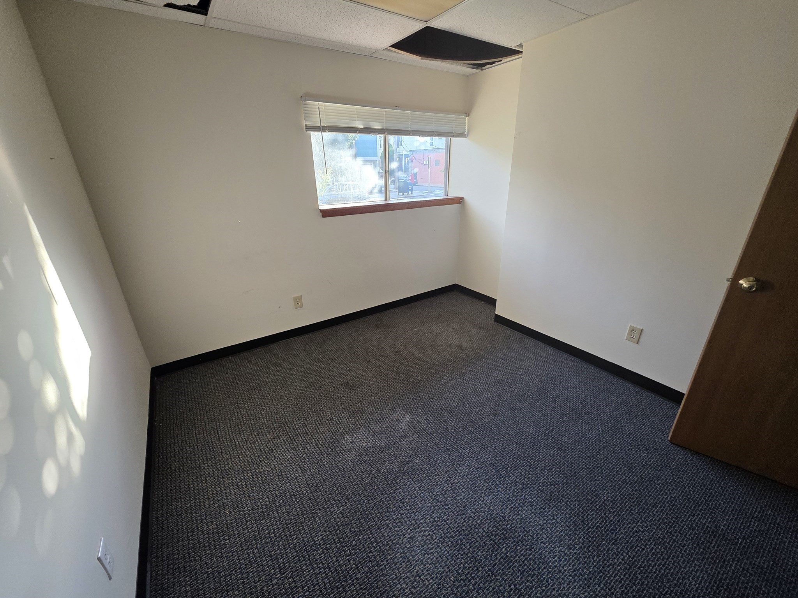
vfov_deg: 89.9
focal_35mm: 13
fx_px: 300
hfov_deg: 106.2
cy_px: 299
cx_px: 399
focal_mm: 2.2
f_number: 1.9
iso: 100
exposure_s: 1/120
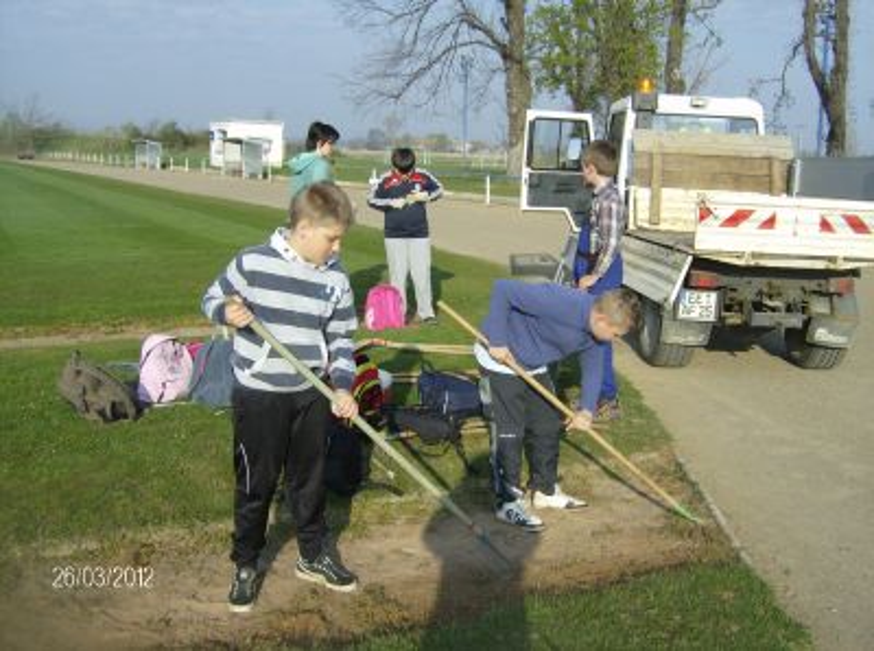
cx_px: 437
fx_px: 907
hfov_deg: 51.5
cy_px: 326
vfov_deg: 39.5
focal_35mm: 36
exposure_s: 1/345
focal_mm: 6
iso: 100
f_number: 4.7
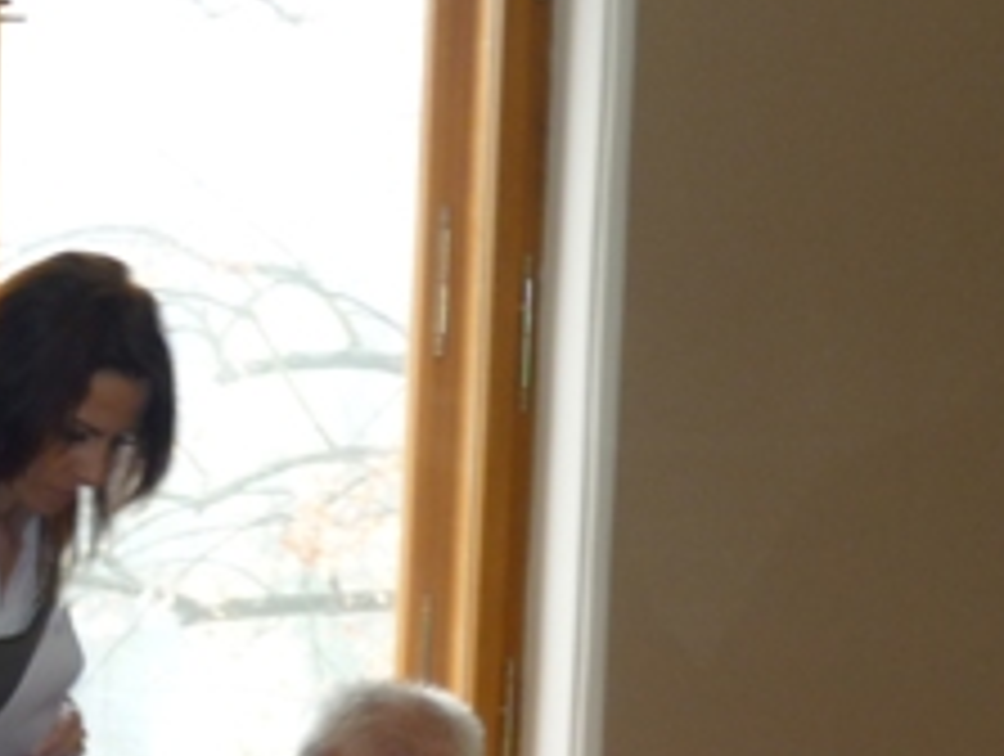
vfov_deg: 9.9
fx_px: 4329
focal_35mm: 149
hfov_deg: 12.9
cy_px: 828
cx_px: -225
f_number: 3.3
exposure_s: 1/15
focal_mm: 8.6
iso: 125
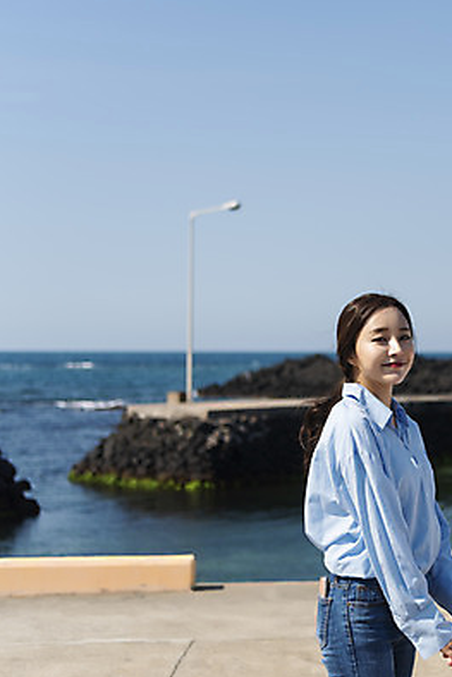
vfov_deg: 27.7
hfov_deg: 18.0
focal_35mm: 73
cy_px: 340
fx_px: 1374
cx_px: 499
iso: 100
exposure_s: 1/3200
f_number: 2.8
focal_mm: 48
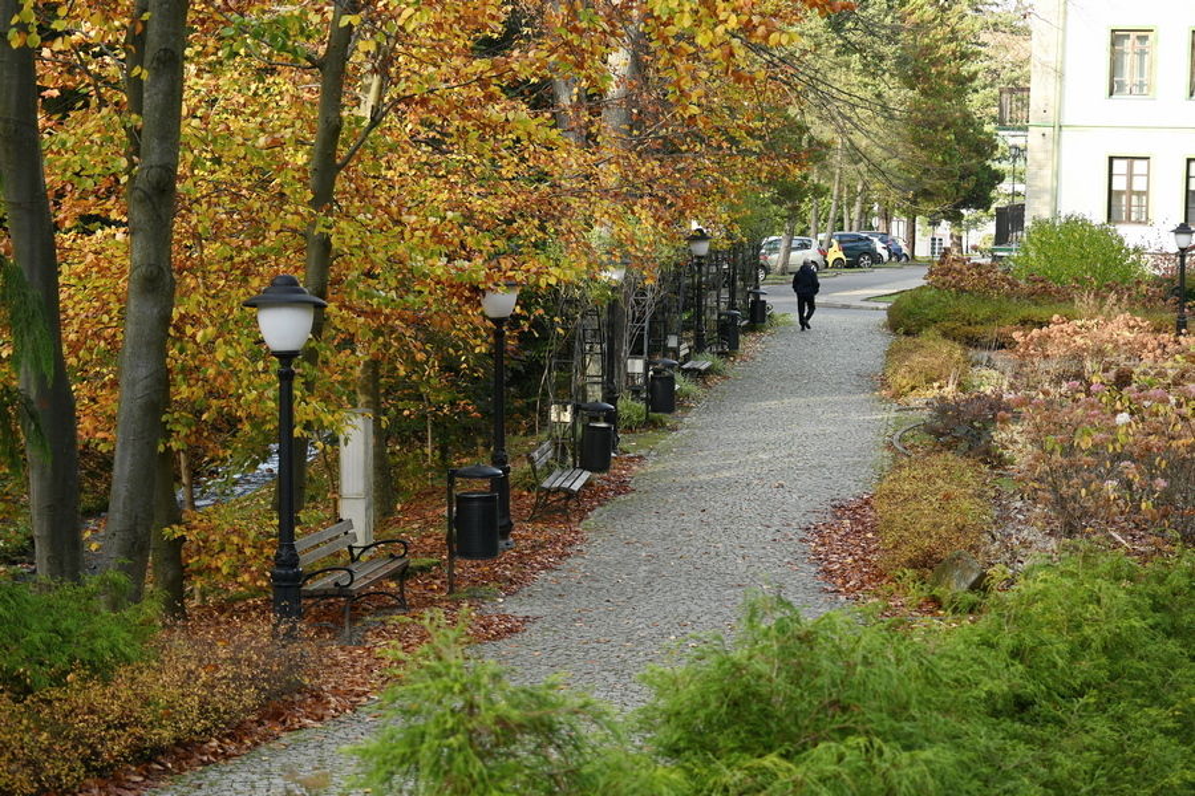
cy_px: 398
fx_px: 2489
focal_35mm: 75
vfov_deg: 18.2
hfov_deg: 27.0
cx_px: 598
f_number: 4.5
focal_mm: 50
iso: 100
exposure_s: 1/80
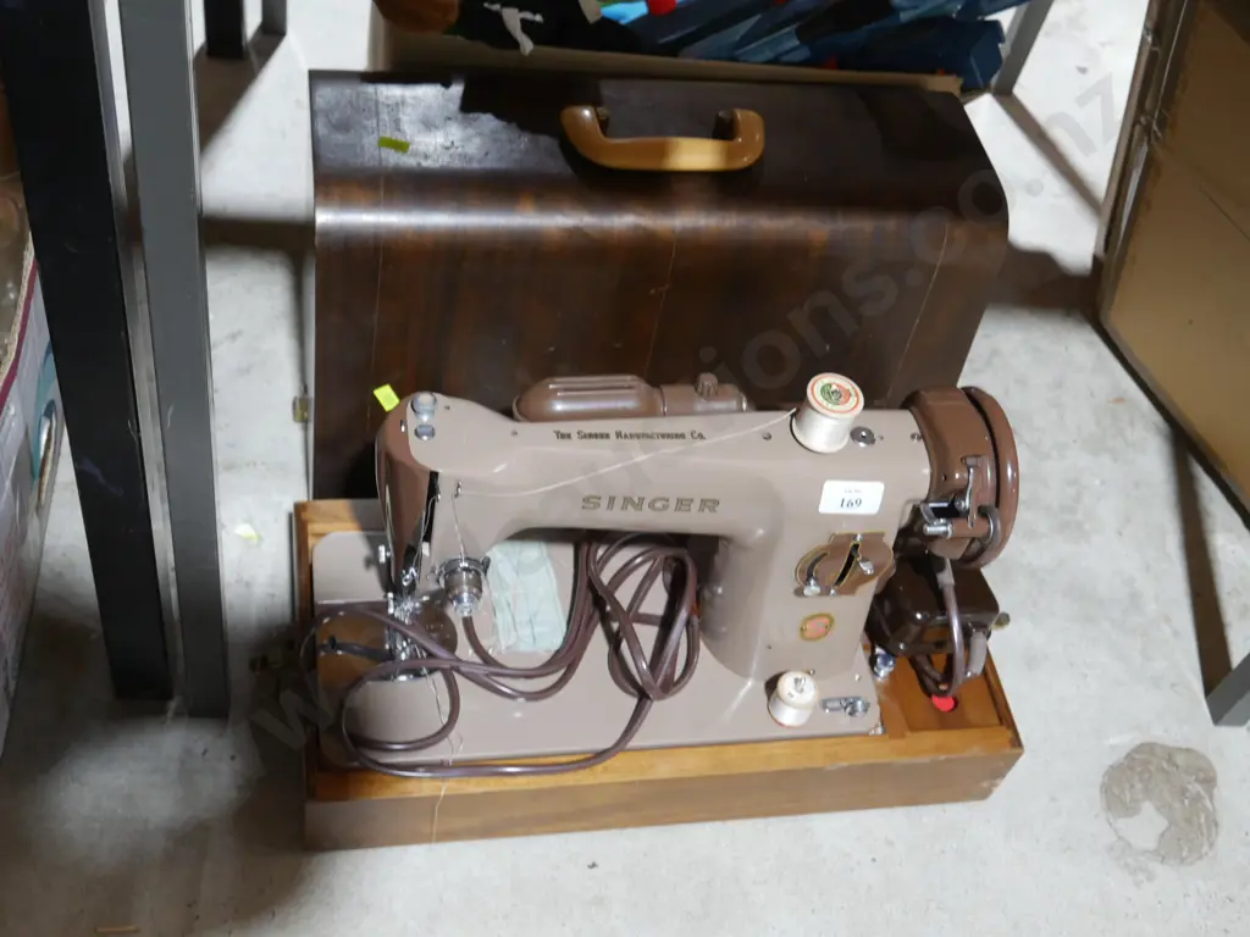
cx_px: 625
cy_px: 468
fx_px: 1444
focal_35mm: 40
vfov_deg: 36.0
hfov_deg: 46.8
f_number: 4.5
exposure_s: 1/60
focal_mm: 20
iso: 1000
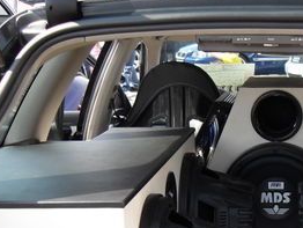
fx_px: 727
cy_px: 235
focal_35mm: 83
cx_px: 298
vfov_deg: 17.3
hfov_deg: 22.7
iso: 80
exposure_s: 1/250
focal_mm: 6.3
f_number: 2.8
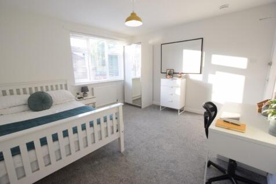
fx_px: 115
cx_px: 138
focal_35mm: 15
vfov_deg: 77.3
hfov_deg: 100.4
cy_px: 92
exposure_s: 1/80
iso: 400
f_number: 4.5
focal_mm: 10
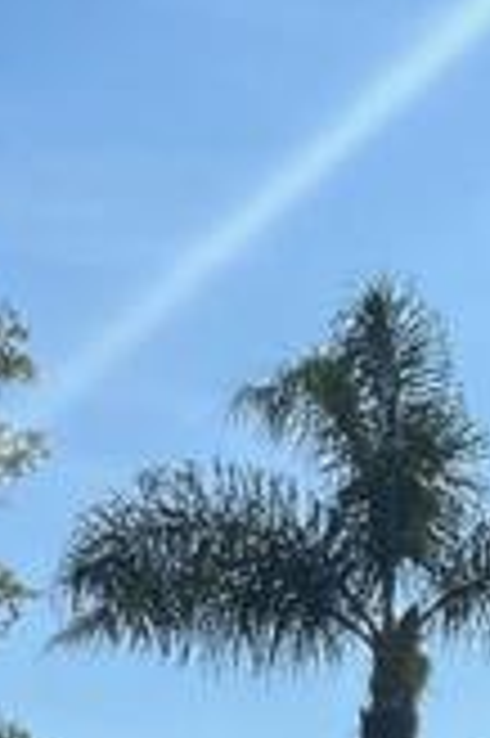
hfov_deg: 7.4
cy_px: 1206
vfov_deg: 11.5
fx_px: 3457
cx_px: -832
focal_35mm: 169
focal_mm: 5.1
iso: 50
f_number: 1.6
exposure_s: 1/5076
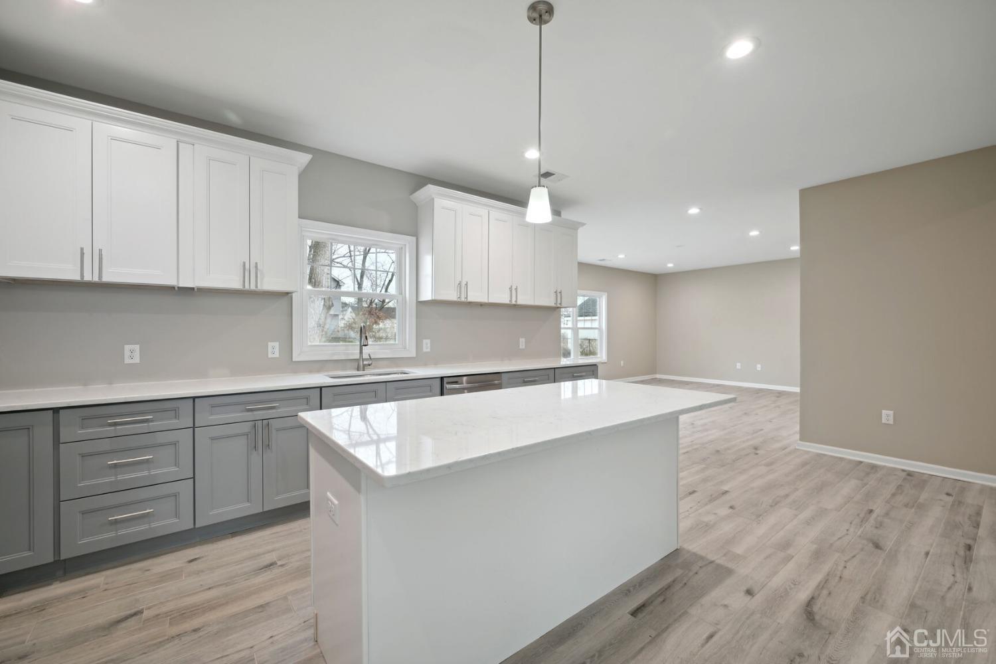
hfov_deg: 104.3
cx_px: 498
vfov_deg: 81.2
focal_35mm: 14
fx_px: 387
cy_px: 332
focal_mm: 14
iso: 100
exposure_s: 1/6
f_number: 8
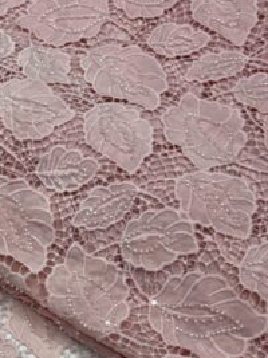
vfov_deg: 22.2
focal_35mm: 78
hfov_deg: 18.7
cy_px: 476
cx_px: 48
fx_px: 806
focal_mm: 5.96
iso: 32
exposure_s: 1/115
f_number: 1.6
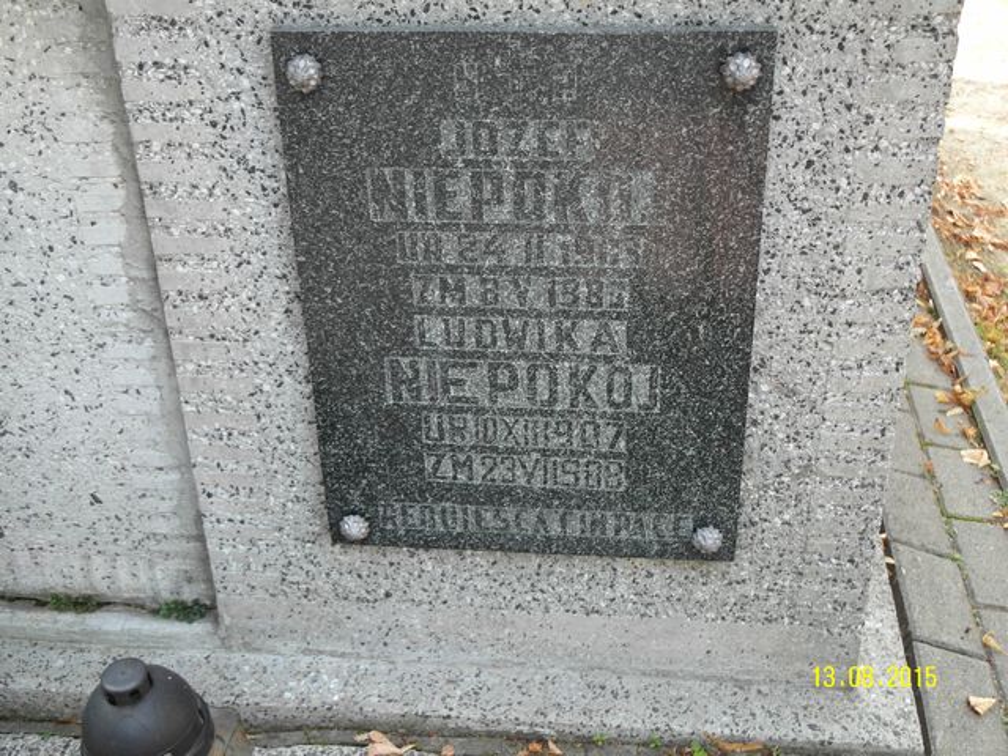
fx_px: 1223
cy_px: 378
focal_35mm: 42
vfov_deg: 34.3
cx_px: 504
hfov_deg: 44.8
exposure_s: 1/60
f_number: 3.2
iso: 100
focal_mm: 9.1
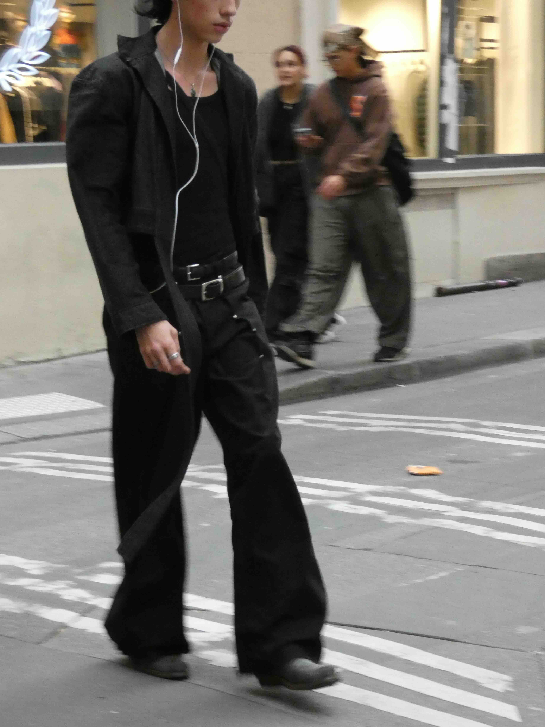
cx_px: 272
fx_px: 2309
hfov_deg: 13.5
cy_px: 364
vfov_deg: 17.9
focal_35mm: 110
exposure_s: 1/80
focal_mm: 19.7
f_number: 5
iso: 1600
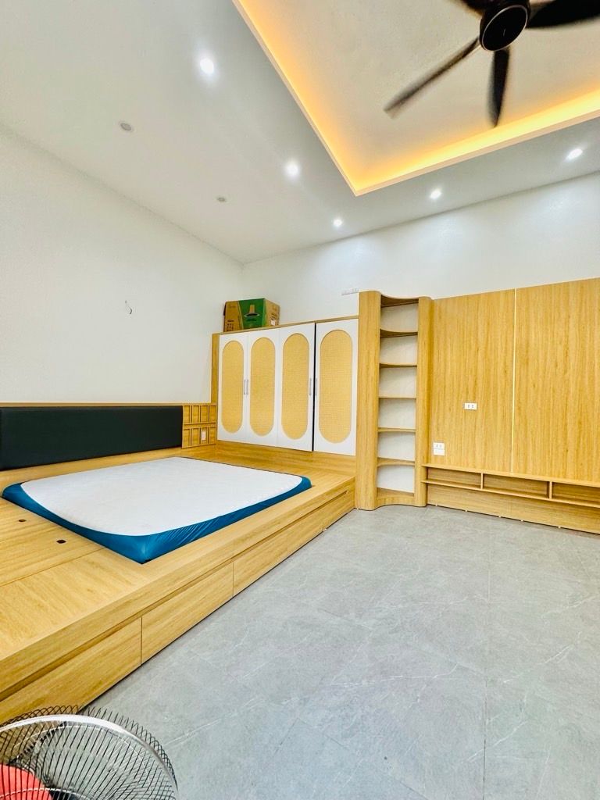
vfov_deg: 102.1
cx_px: 300
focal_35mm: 14
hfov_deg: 85.7
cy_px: 400
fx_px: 324
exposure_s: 1/100
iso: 100
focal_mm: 2.22
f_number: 2.2
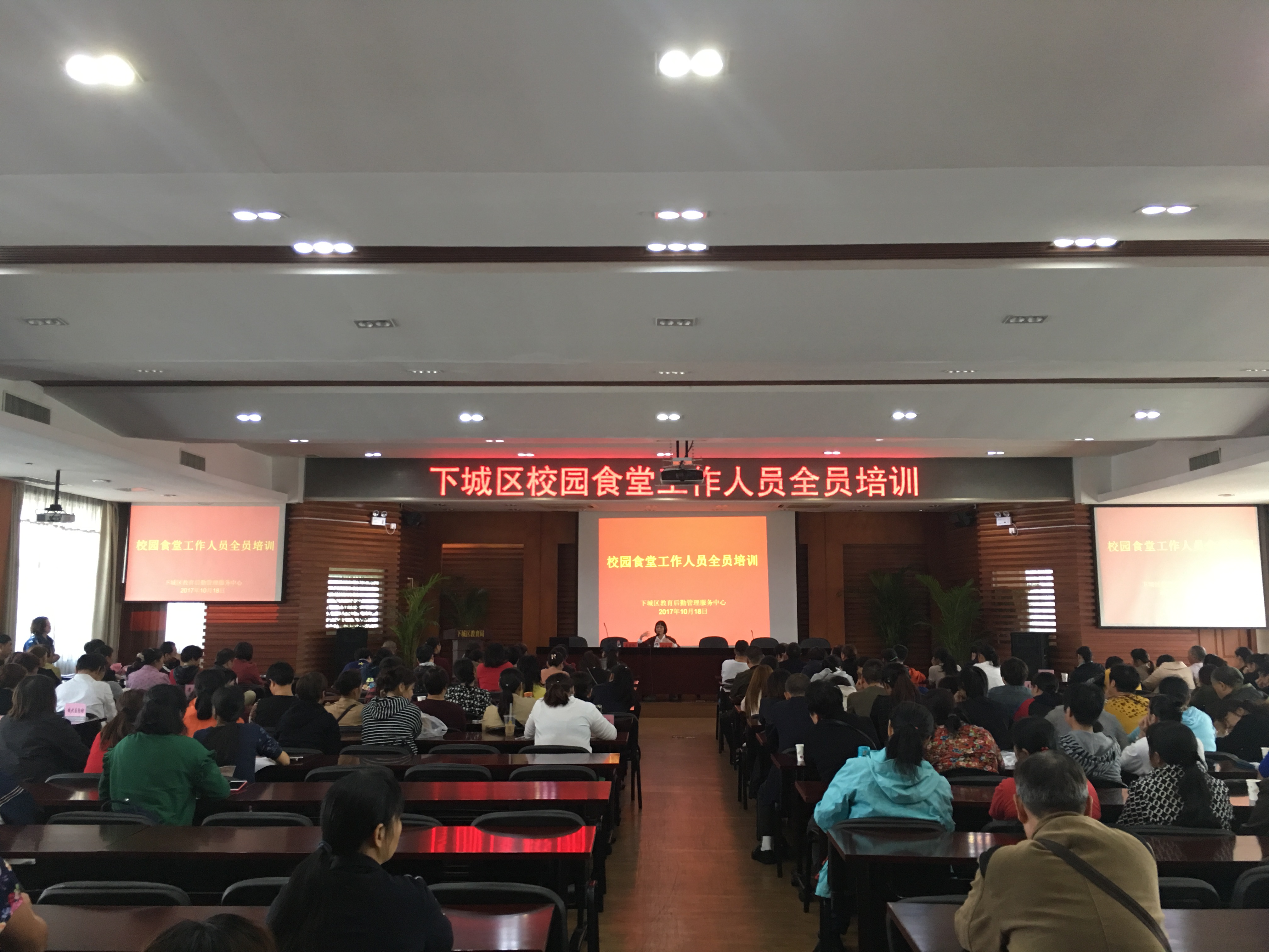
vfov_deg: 48.2
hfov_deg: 61.7
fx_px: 1063
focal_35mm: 29
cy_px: 476
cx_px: 634
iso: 64
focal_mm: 4.15
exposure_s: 1/17
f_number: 2.2
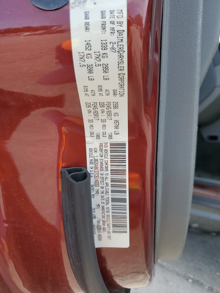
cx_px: 110
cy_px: 146
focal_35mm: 26
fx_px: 220
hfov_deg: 53.1
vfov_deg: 67.3
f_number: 1.5
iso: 50
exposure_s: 1/667
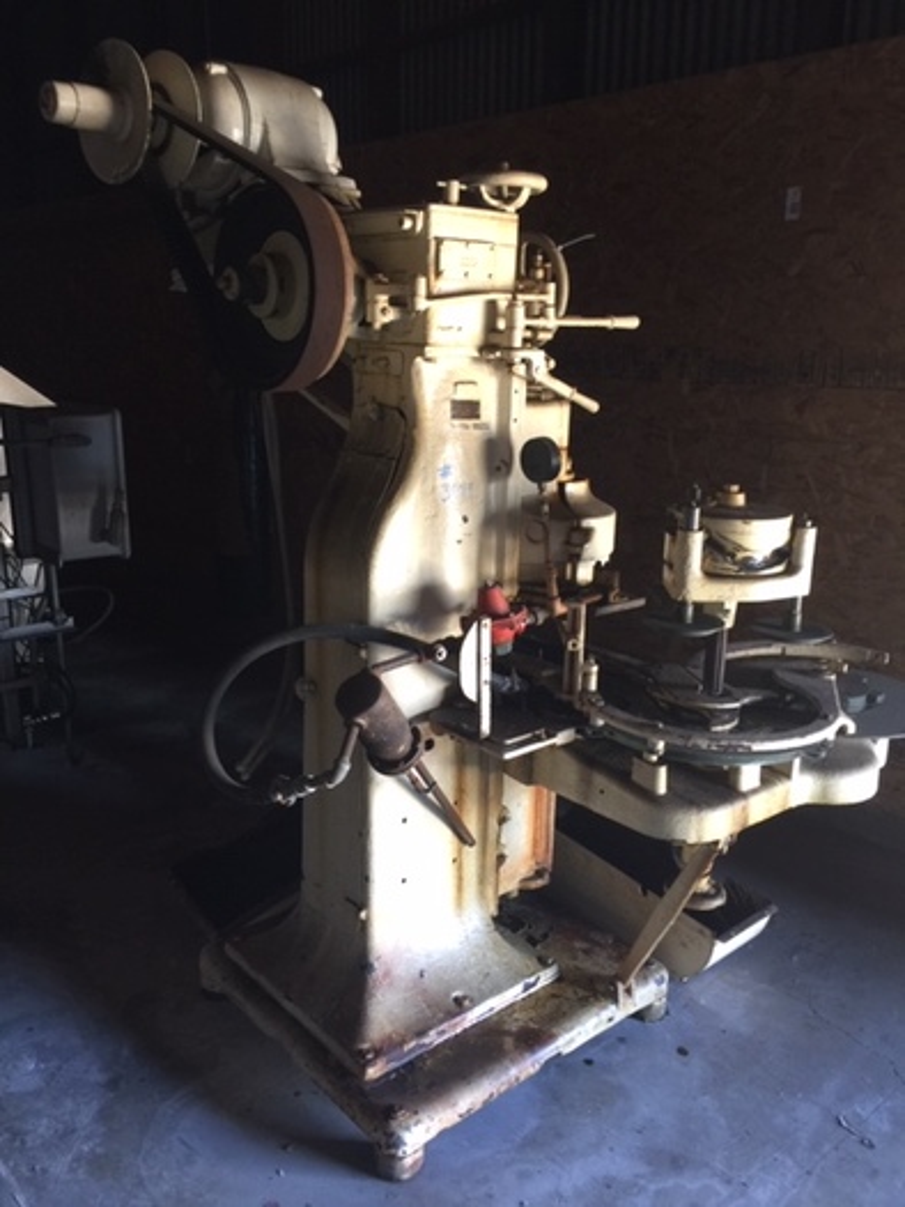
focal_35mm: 29
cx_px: 452
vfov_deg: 61.6
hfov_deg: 48.2
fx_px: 1010
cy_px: 604
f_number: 2.2
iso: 32
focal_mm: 4.15
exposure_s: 1/15
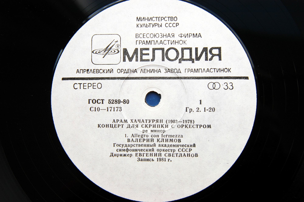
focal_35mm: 52
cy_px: 101
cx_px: 152
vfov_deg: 25.7
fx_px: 443
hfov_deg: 37.9
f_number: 6.3
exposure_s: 1/125
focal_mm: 35
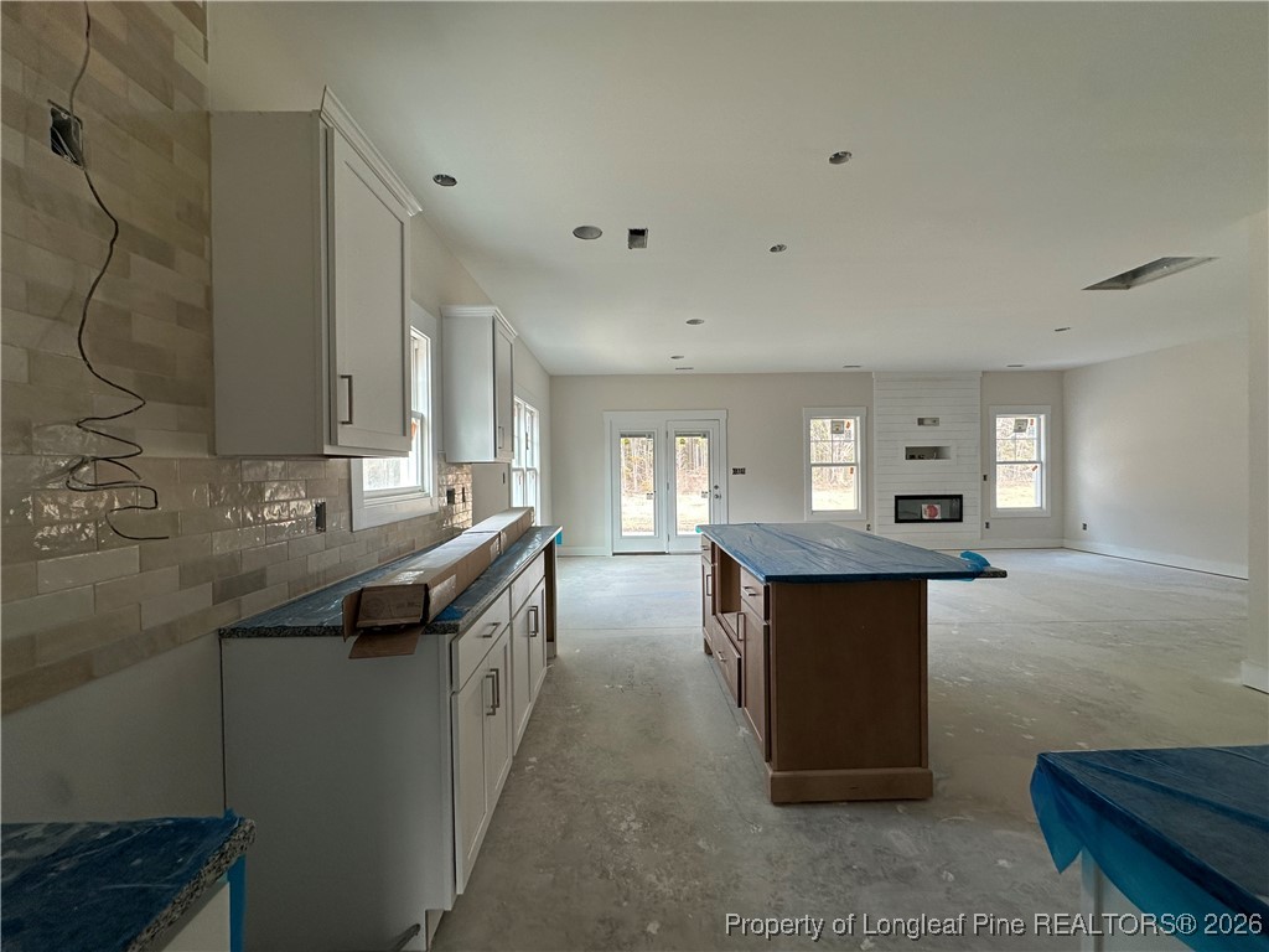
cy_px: 476
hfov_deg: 102.1
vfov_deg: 85.7
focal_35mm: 14
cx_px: 634
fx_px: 513
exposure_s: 1/99
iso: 80
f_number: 2.2
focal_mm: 2.22
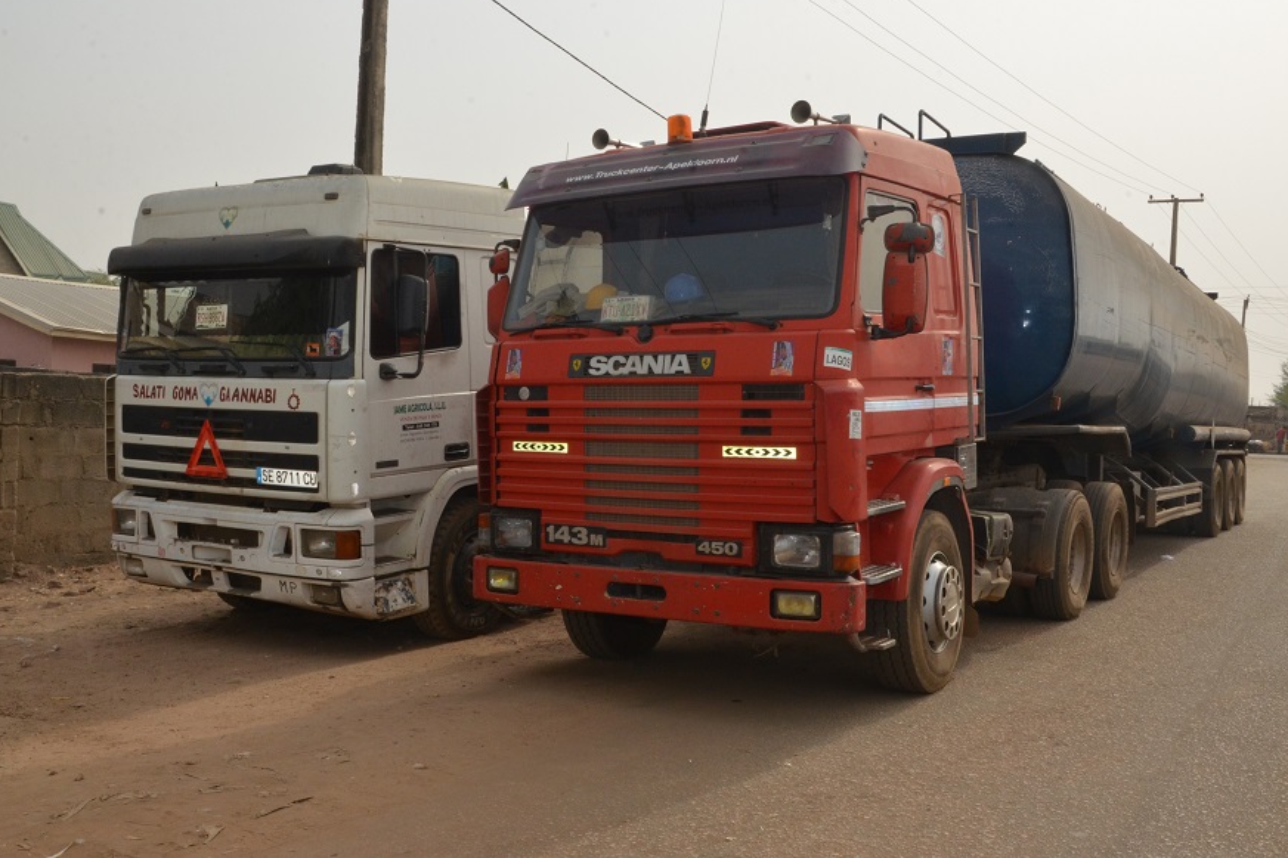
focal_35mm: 34
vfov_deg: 38.9
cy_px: 419
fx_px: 1216
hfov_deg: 55.8
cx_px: 654
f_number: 25
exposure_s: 1/250
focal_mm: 22
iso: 800
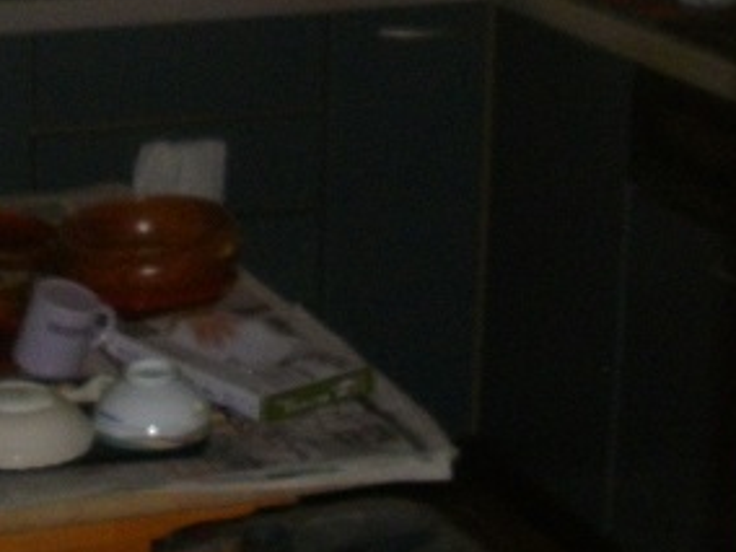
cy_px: 36
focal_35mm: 119
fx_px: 2530
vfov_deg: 12.3
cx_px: 78
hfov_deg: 16.3
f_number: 2.8
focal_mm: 6.2
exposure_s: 1/50
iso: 200
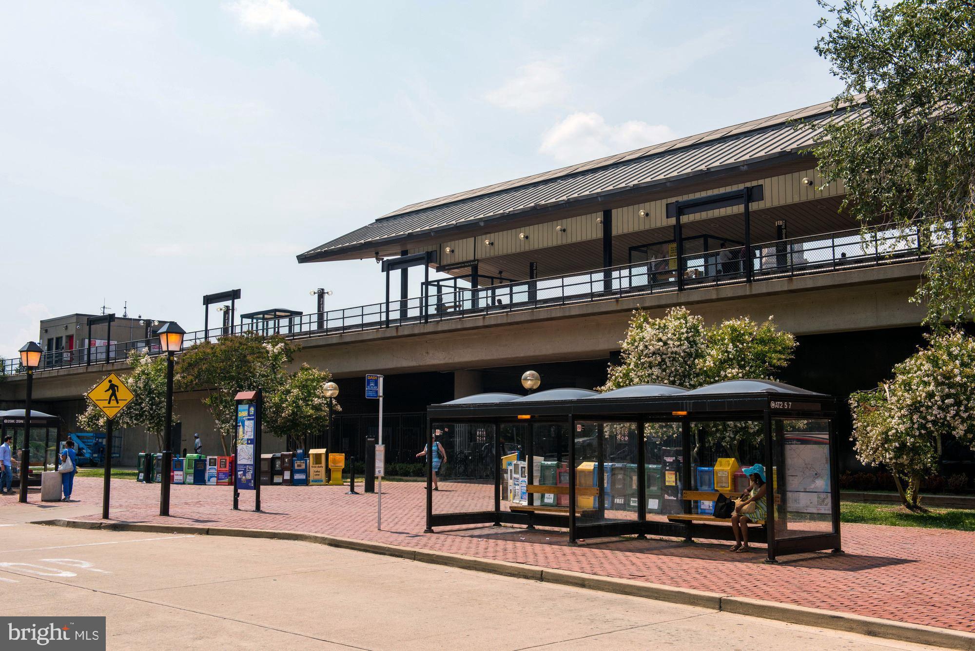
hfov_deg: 48.4
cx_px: 488
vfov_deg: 33.4
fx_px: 1084
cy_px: 326
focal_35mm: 40
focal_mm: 40
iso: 200
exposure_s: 1/1000
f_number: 8
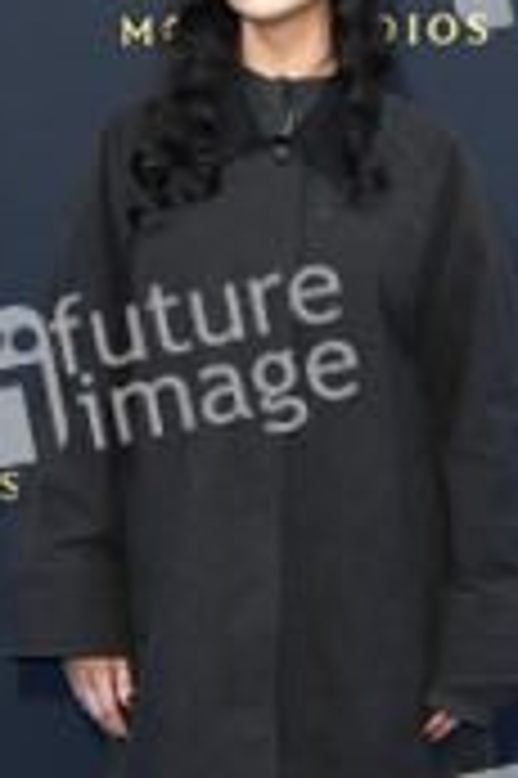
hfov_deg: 15.5
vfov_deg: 22.9
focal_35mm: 88
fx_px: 1903
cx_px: 257
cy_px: 598
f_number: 4
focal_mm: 38
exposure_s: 1/400
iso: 400
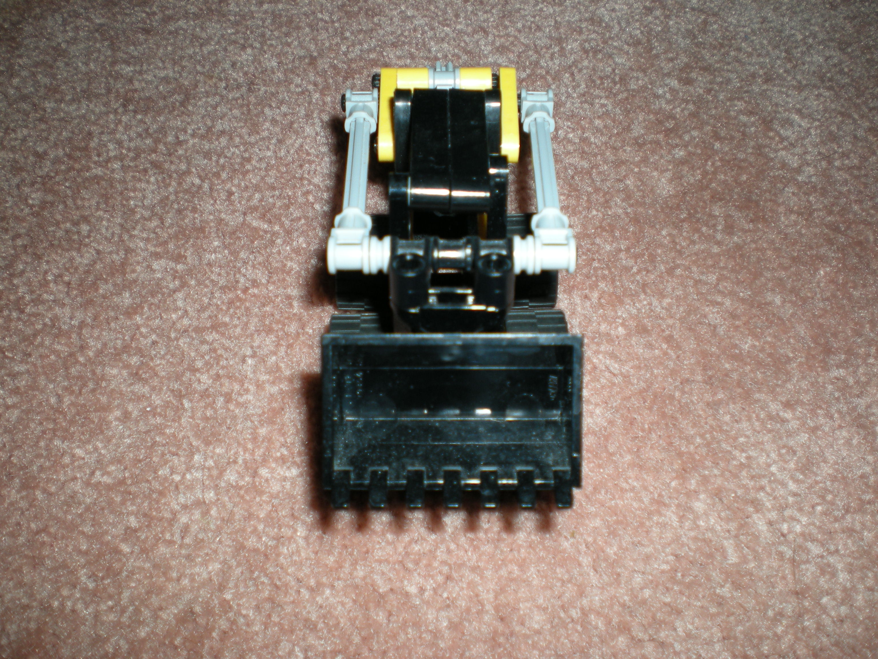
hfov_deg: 49.0
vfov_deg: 37.7
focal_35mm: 38
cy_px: 330
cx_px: 439
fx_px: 964
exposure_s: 1/60
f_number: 3.1
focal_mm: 6.3
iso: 64
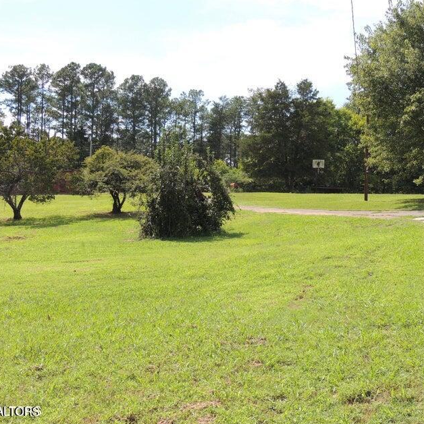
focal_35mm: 42
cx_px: 238
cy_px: 215
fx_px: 582
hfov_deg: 40.0
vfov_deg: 40.0
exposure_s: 1/640
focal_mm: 6.2
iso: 100
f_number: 3.3
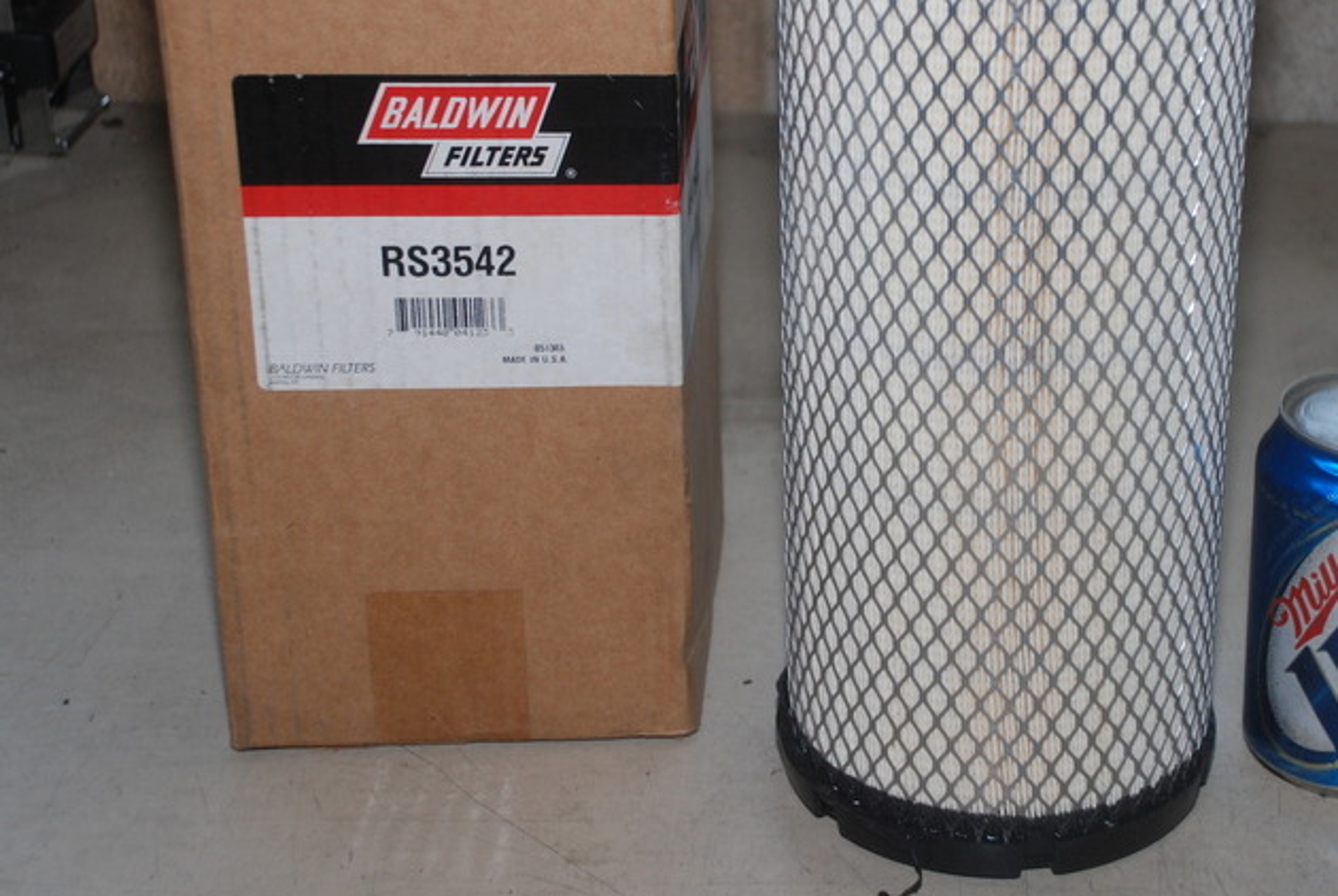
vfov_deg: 17.5
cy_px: 260
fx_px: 2903
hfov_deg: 25.9
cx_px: 850
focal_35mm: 78
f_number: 4.2
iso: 200
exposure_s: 1/60
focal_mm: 32
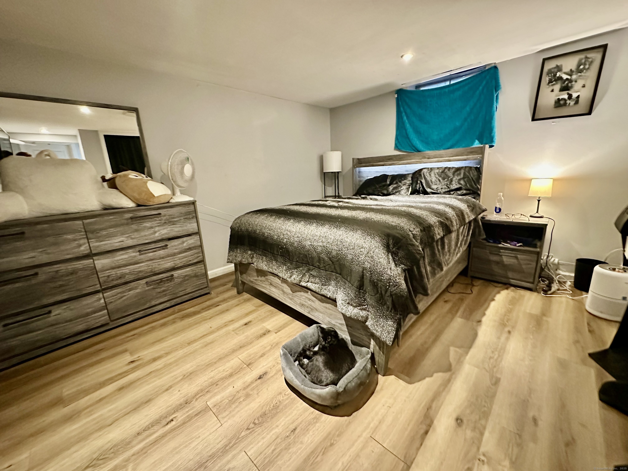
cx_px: 314
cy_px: 236
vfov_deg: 85.7
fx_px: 254
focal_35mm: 14
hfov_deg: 102.1
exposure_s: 1/40
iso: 1250
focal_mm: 2.22
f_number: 2.2
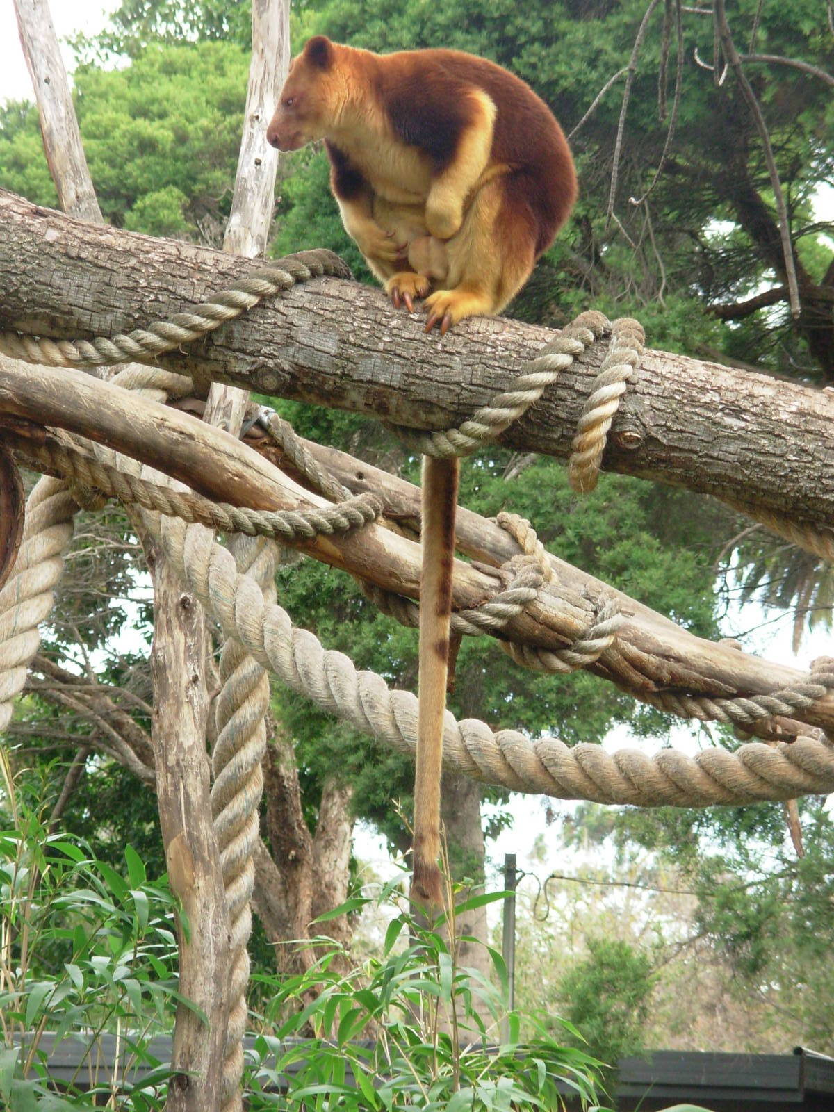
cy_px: 556
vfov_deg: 12.1
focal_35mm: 163
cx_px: 417
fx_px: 5236
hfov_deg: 9.1
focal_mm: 27
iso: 97
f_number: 4.8
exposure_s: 1/71.8
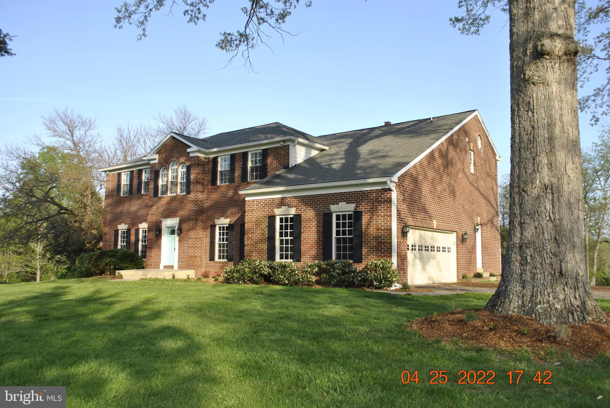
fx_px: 509
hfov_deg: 61.9
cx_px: 305
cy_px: 204
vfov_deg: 43.7
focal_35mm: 30
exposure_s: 1/200
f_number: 6.3
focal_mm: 20
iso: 100
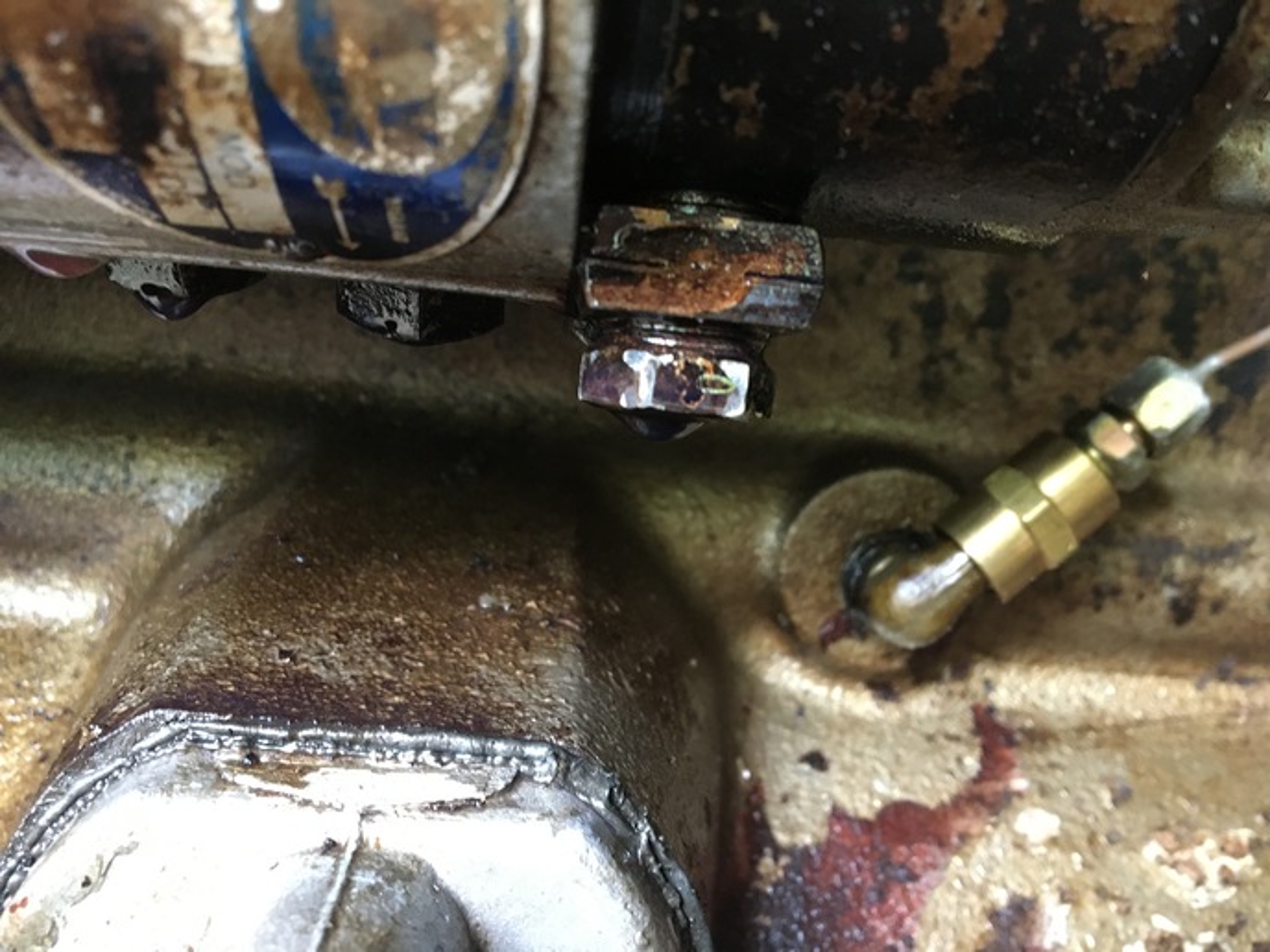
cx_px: 635
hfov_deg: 61.7
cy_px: 476
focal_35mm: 29
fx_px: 1064
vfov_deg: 48.2
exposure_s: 1/15
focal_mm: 4.15
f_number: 2.2
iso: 200
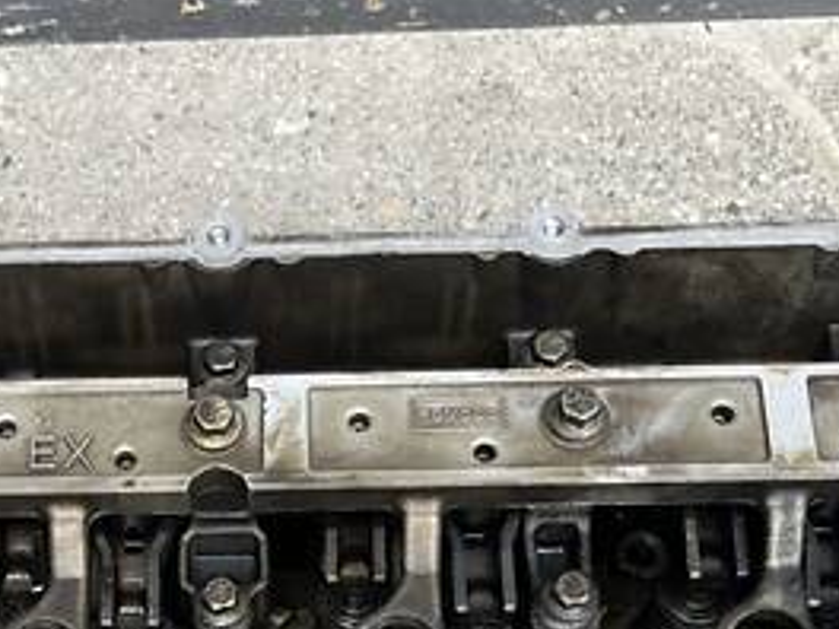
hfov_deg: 30.1
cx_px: 178
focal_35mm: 63
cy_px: 705
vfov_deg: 21.9
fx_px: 1527
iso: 32
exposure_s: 1/122
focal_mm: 5.1
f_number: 1.6
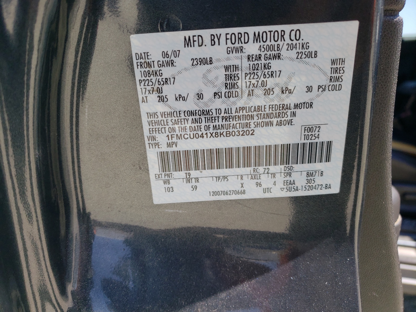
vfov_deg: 53.1
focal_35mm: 26
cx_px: 208
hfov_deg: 67.3
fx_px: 312
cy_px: 156
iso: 50
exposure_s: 1/1111
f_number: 1.5
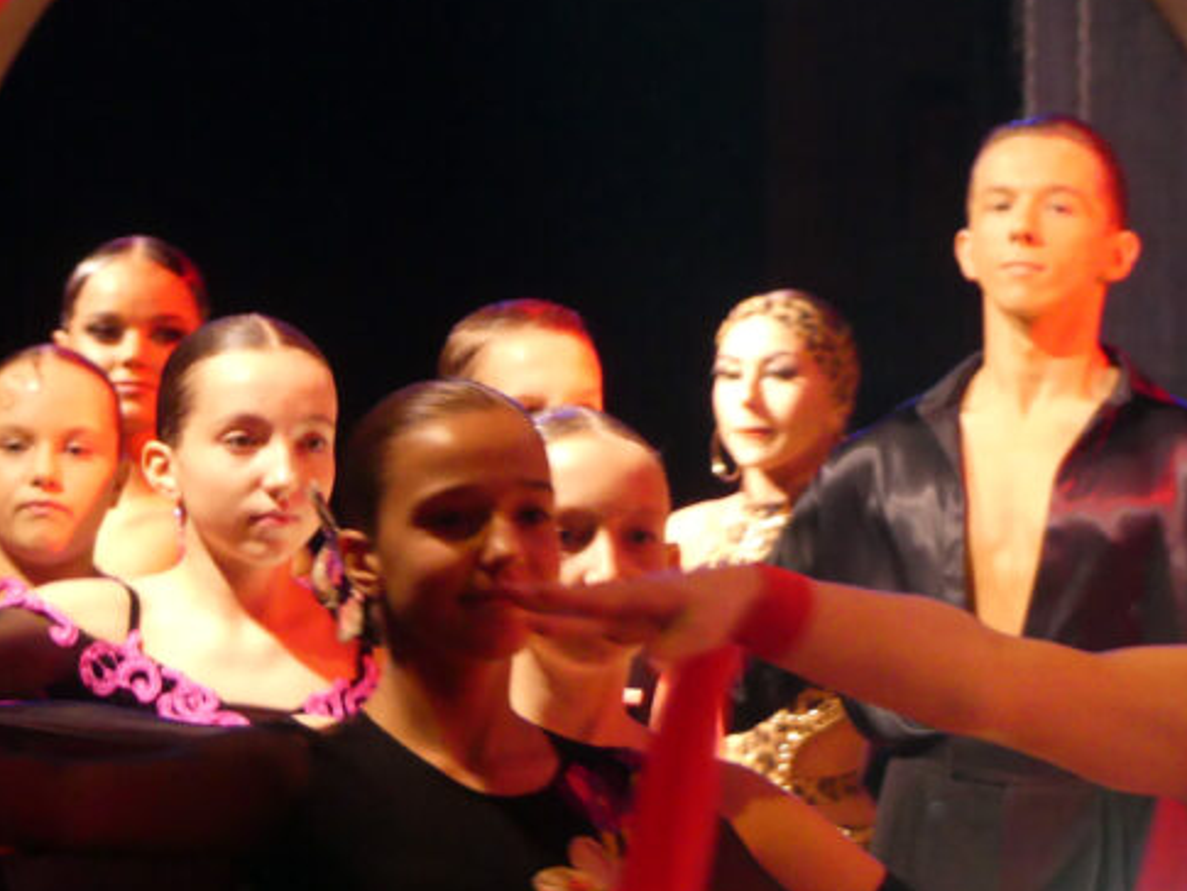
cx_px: 404
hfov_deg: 6.5
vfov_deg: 4.9
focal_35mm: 306
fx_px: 10495
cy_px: 515
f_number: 2.8
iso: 800
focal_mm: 35.6
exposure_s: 1/80
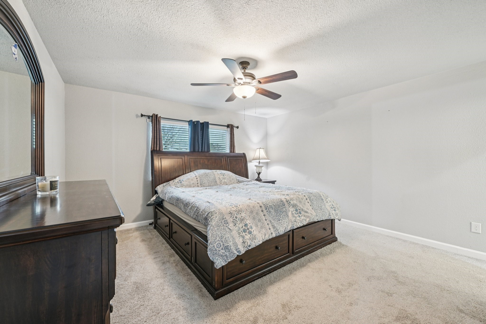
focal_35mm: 14
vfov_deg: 81.2
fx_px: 189
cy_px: 162
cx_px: 243
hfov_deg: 104.3
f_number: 8
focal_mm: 14
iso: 400
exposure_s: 1/2
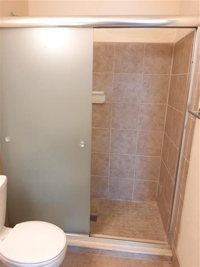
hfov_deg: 53.1
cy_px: 134
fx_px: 200
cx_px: 100
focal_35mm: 26
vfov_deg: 67.3
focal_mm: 3.93
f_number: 1.7
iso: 125
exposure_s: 1/60
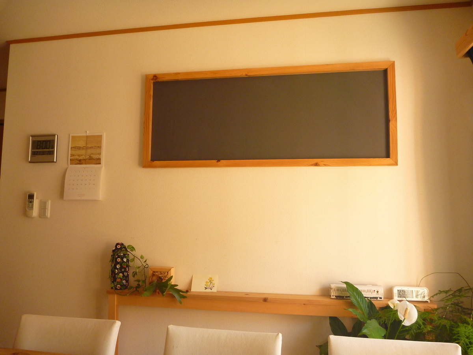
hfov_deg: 63.4
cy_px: 178
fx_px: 383
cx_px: 236
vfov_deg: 49.7
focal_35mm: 28
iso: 200
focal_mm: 4.9
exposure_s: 1/20
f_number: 3.3
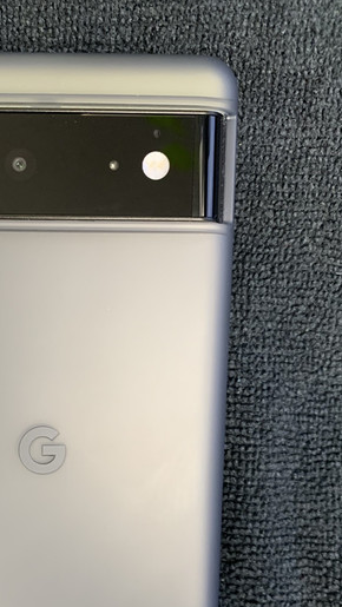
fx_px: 709
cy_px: 441
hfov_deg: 26.3
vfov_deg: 45.1
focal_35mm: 44
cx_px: 42
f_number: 1.8
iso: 400
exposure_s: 1/30
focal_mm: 4.25
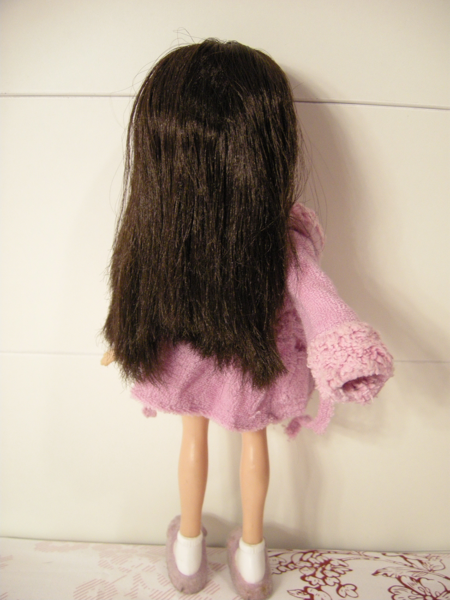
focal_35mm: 35
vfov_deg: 52.6
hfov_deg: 40.7
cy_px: 300
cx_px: 225
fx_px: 607
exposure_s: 1/22.3
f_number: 2.7
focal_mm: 7.5
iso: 400
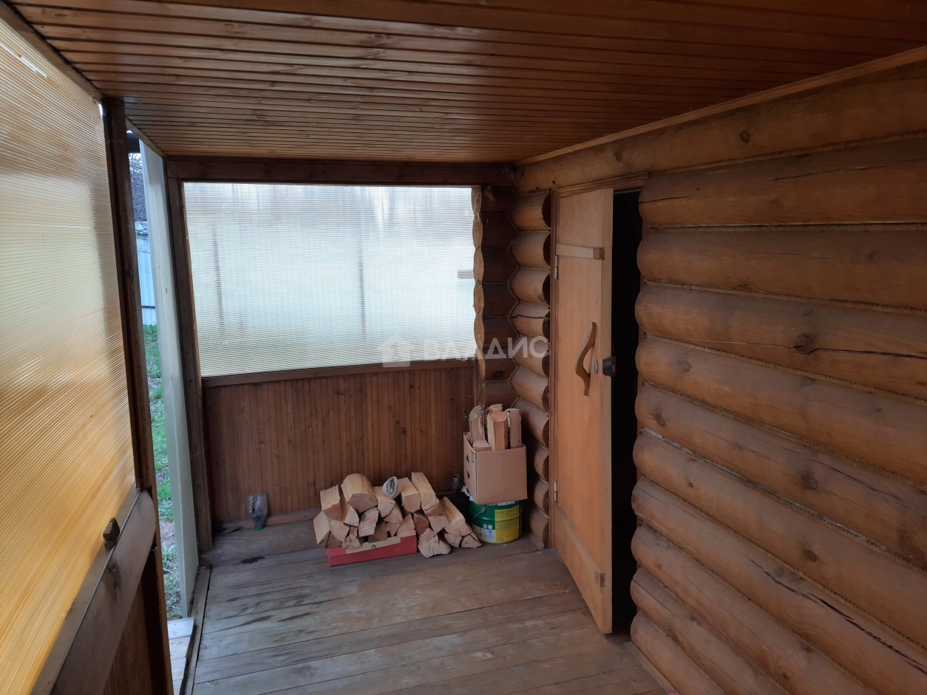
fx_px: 643
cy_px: 348
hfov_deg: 71.6
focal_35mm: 24
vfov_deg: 56.8
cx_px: 464
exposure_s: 1/111
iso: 25
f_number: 1.8
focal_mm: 5.23
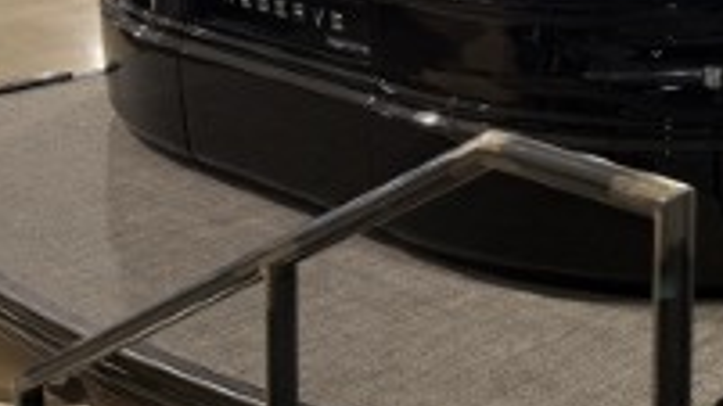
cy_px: -190
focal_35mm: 78
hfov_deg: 24.4
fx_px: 1495
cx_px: 892
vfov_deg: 14.5
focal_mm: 6.76
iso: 125
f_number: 1.78
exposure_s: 1/60
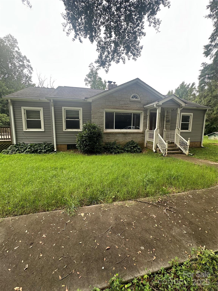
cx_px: 109
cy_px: 146
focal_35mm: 14
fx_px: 118
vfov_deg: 102.1
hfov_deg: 85.7
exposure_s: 1/235
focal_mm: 2.22
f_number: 2.2
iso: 40
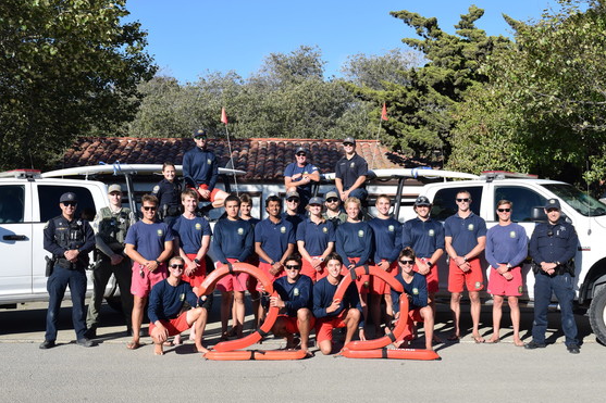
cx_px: 309
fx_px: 749
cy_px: 205
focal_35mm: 45
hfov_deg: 44.0
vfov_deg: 30.2
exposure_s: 1/320
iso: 200
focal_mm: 29
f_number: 9
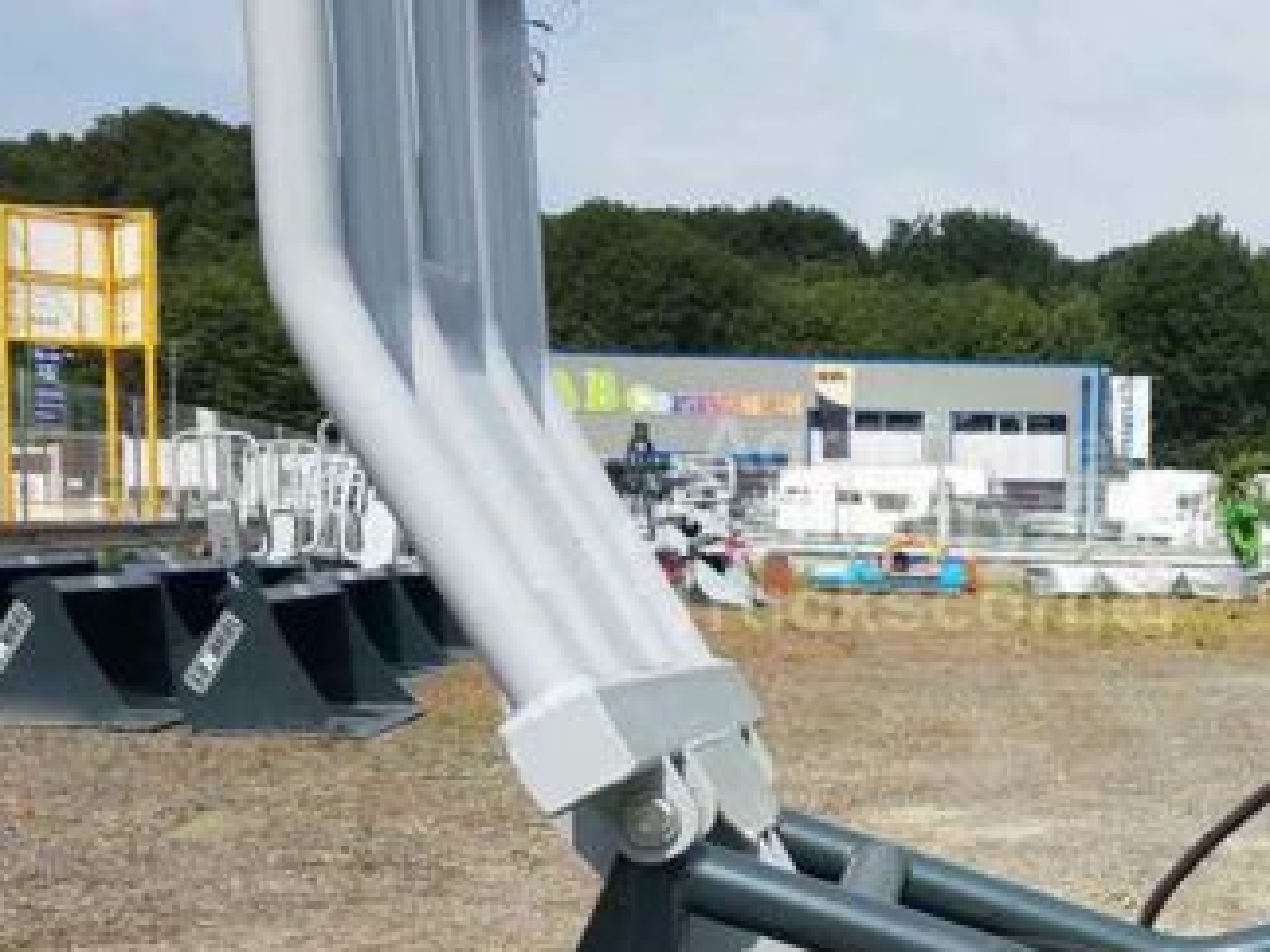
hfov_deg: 30.5
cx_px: 1186
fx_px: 2201
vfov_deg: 24.2
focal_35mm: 60
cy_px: 690
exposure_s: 1/2712
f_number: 1.7
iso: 40
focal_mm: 4.2
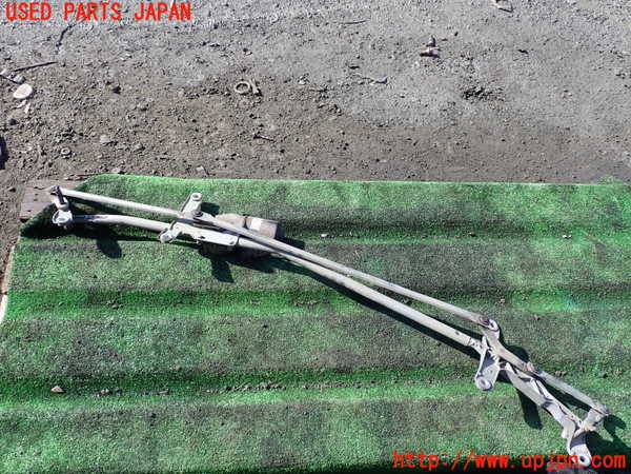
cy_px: 237
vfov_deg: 46.8
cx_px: 316
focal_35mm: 30
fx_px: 547
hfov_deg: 60.0
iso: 100
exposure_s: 1/500
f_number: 3.2
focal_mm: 5.4
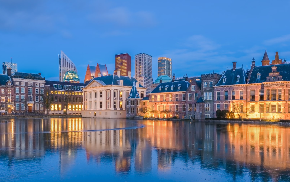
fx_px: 269
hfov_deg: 56.7
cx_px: 146
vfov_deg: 37.3
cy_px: 95
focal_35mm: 34
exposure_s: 1/15
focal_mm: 22
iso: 50
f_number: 11
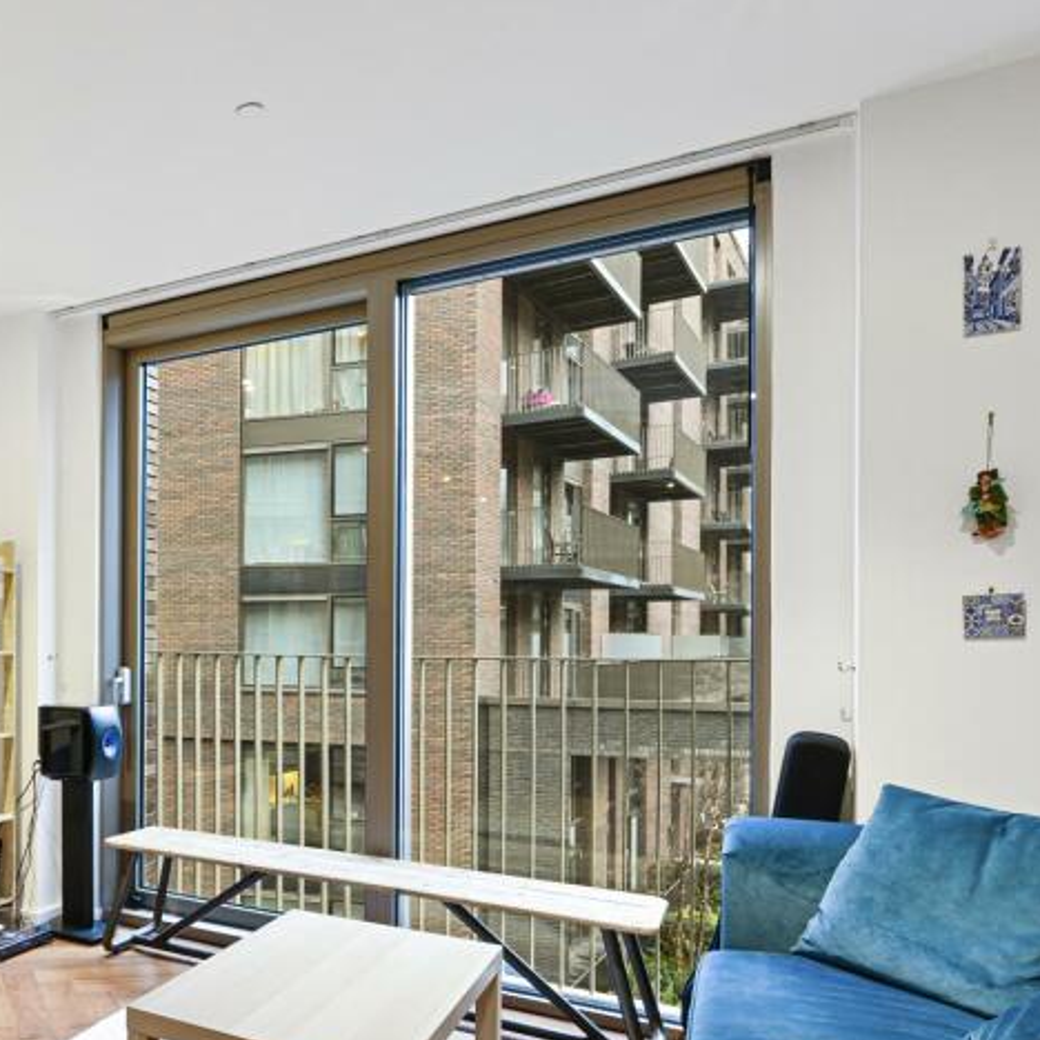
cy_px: 646
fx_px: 884
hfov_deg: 51.7
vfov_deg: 60.2
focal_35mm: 26
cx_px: 56
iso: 200
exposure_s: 3
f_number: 16
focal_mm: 14
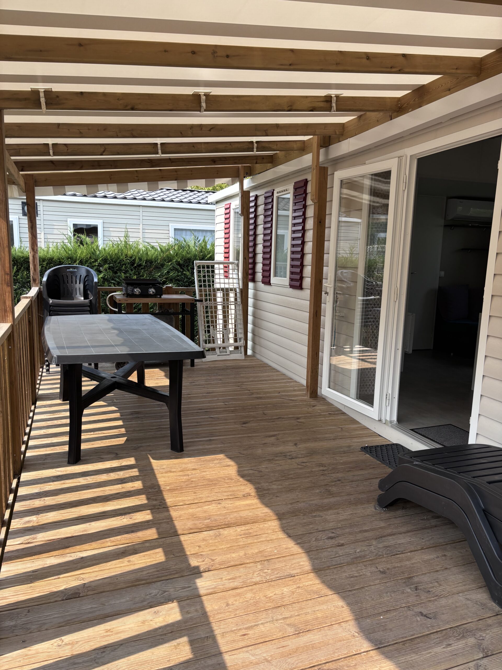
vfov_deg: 67.3
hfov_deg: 53.1
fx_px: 503
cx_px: 251
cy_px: 335
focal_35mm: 26
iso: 50
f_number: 1.6
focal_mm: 5.96
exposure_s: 1/910
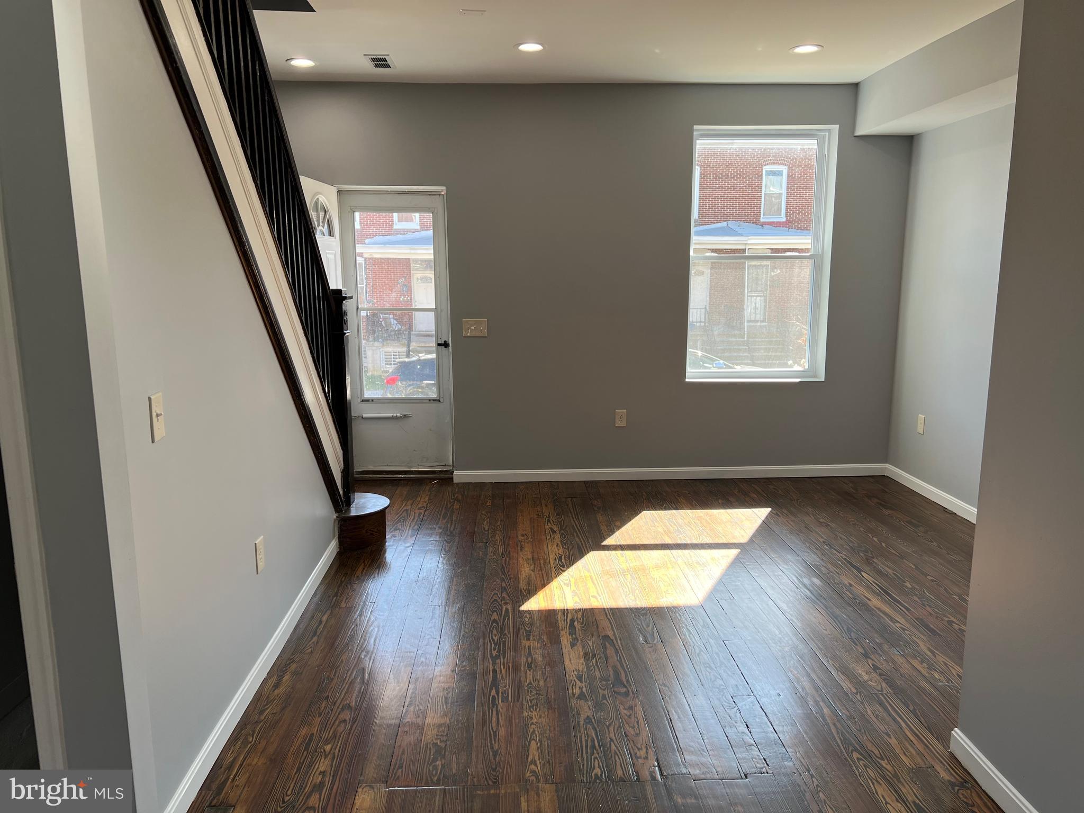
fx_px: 814
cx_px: 542
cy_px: 406
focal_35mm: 26
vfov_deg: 53.1
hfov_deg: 67.3
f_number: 1.5
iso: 50
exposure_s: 1/163
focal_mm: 5.7
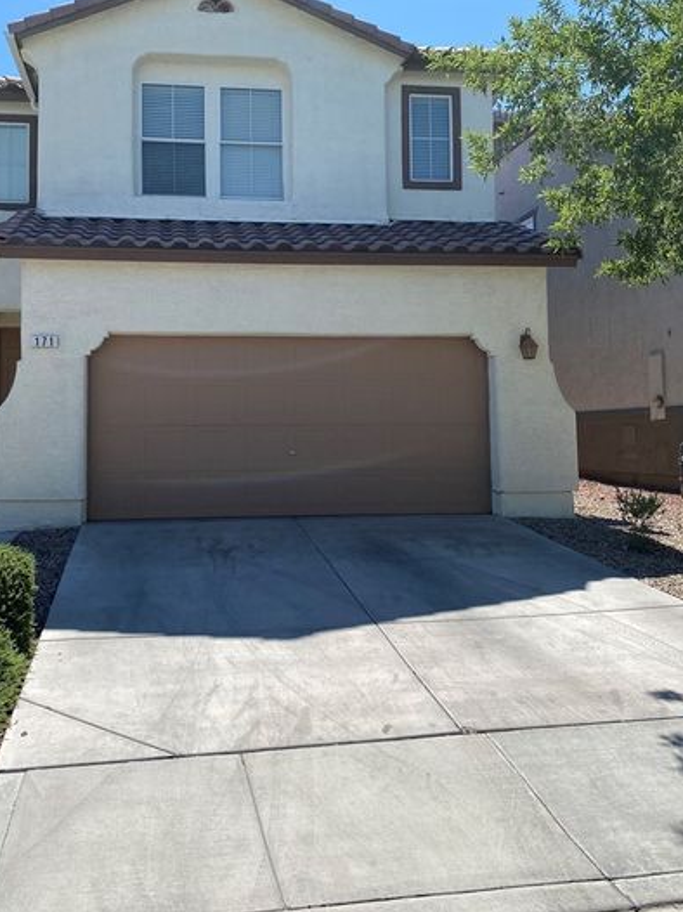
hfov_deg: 42.6
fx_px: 869
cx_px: 258
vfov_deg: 55.1
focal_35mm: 33
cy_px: 382
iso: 32
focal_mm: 4.25
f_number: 1.8
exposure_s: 1/3125
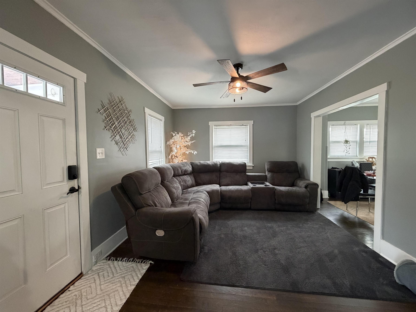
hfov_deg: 102.1
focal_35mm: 14
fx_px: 168
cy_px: 156
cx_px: 208
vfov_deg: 85.7
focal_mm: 2.22
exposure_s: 1/60
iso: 500
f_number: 2.2
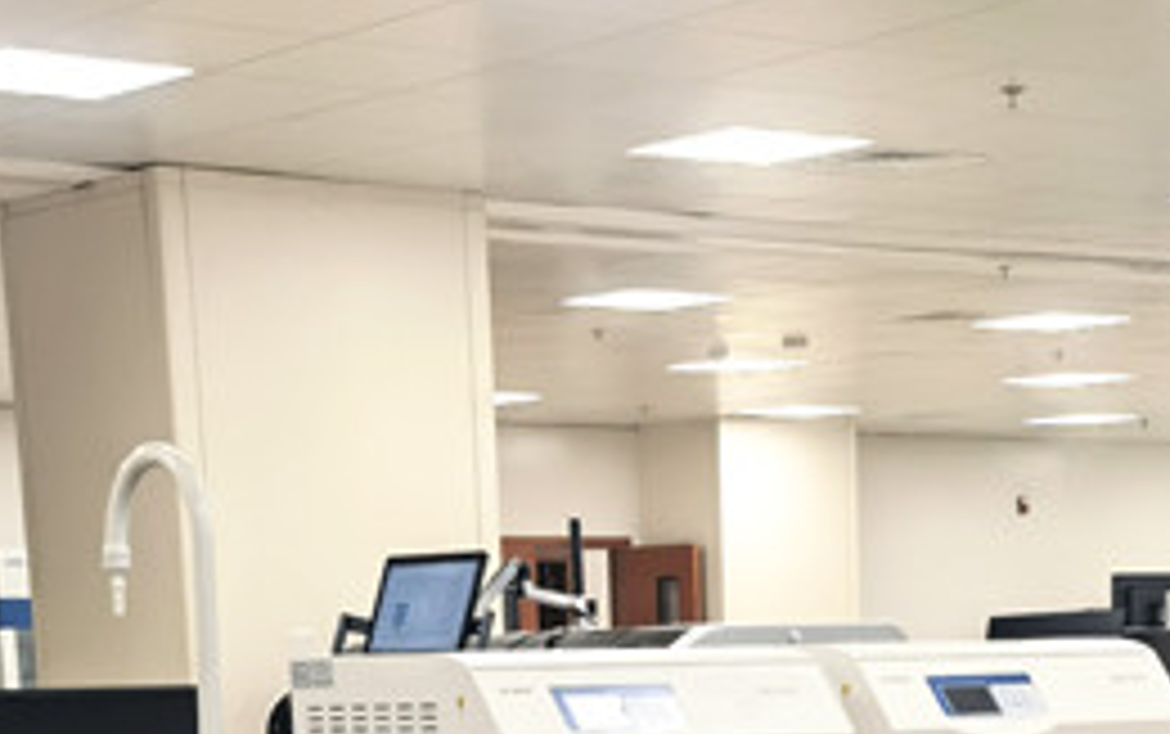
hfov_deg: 18.9
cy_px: 1477
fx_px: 3511
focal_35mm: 110
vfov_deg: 10.9
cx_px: 788
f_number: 1.9
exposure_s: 1/100
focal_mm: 6.67
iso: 100
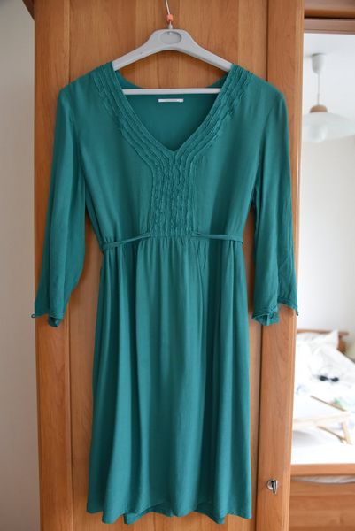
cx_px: 178
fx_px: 472
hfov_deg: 41.2
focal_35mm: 32
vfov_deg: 58.7
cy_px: 266
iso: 1100
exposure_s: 1/125
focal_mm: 32
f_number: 4
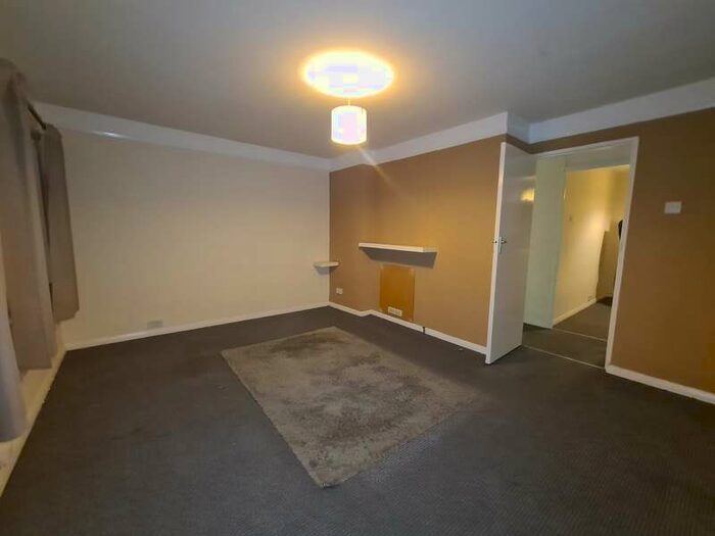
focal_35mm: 13
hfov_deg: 106.2
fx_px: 269
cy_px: 268
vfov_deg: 89.9
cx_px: 358
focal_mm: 2.22
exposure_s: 1/20
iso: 640
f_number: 2.2
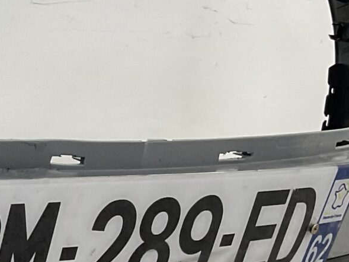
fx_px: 1271
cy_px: 222
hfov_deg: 14.0
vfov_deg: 11.7
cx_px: -269
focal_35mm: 126
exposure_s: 1/100
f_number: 1.8
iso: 32
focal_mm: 3
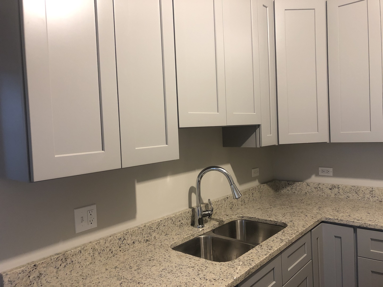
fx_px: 310
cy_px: 144
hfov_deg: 63.4
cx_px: 192
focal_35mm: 28
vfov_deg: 49.7
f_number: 1.8
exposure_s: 1/9
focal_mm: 3.99
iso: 100
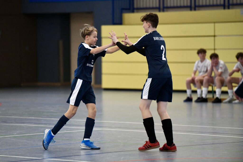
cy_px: 81
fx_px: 1350
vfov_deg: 6.9
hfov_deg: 10.3
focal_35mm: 200
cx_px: 122
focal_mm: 200
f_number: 2.8
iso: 8000
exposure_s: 1/1600
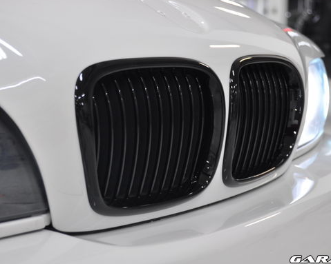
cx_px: 187
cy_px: 120
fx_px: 921
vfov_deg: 16.4
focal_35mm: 94
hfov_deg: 20.4
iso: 500
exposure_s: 1/20
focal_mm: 50
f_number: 5.6
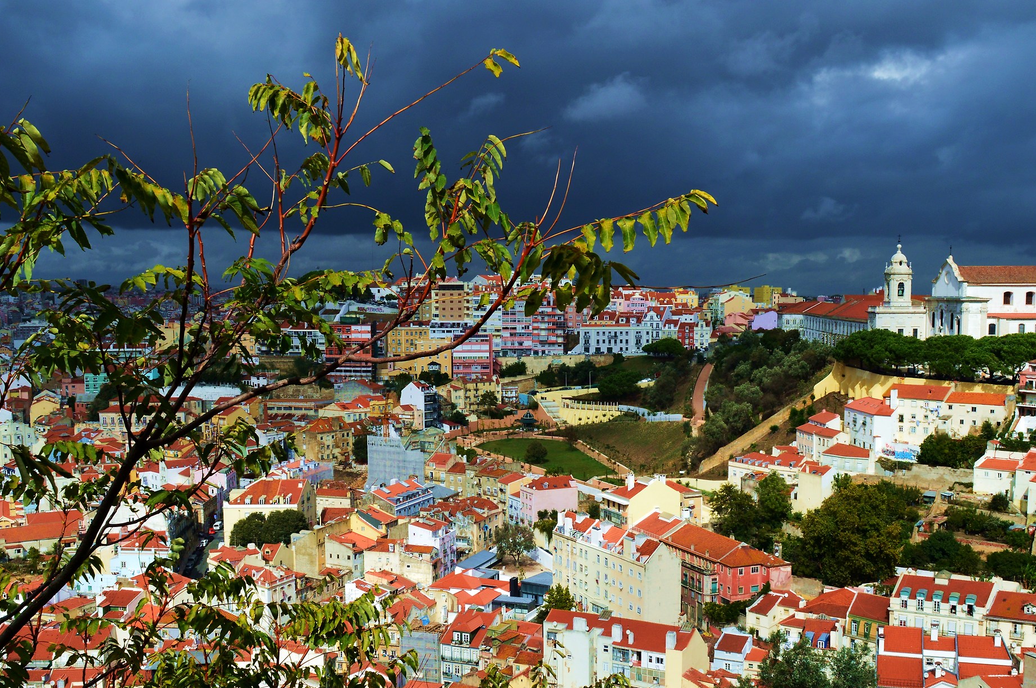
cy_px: 429
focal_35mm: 39
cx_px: 548
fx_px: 1121
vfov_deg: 34.0
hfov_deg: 49.6
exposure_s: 1/500
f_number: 11
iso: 220
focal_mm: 20
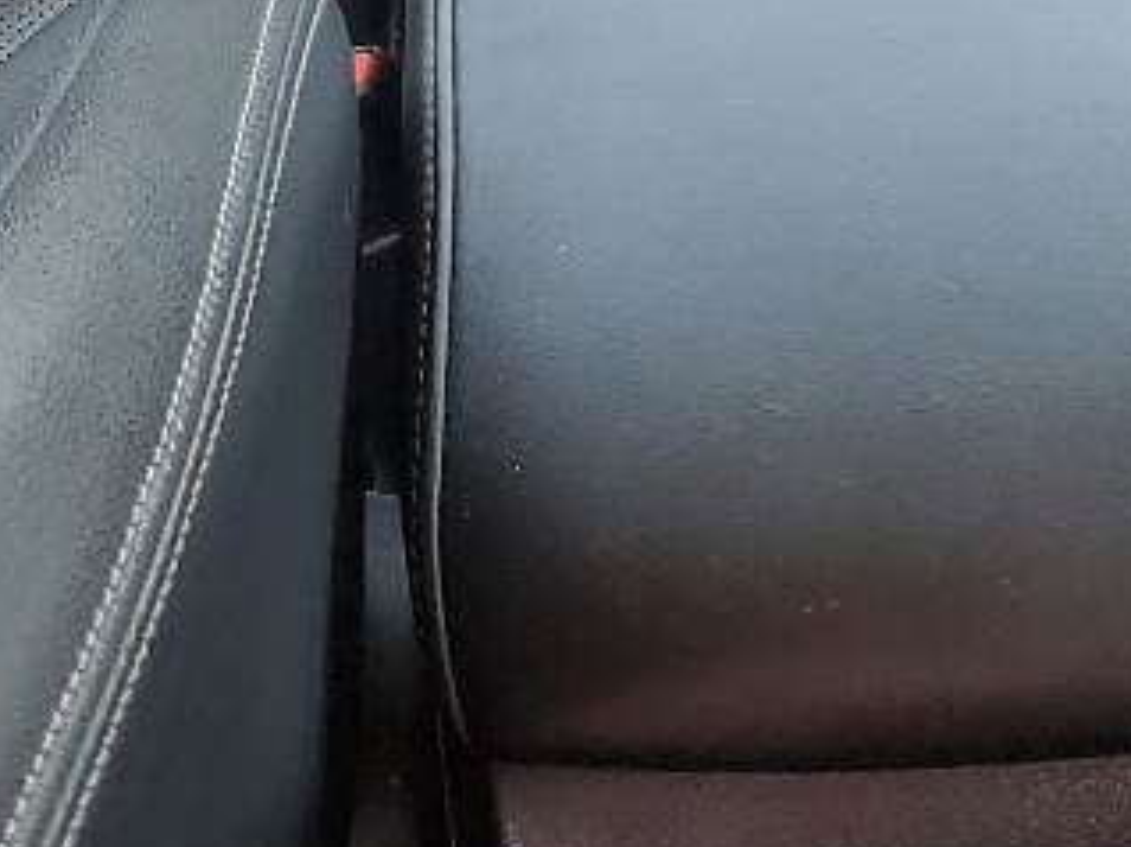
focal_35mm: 131
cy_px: -441
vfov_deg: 10.9
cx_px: 811
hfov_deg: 15.0
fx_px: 4277
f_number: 1.5
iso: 50
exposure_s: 1/130
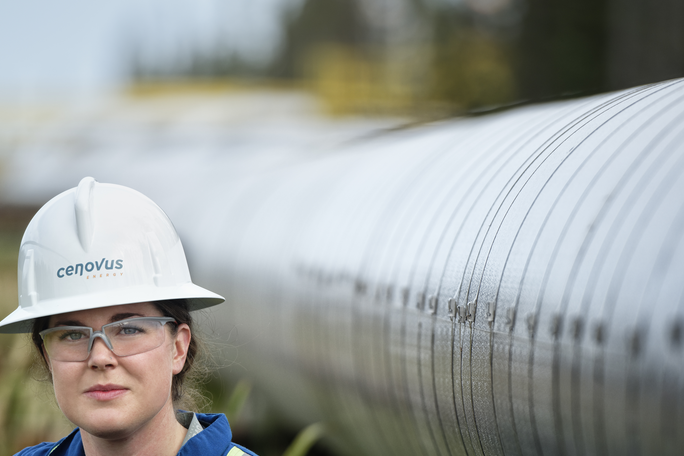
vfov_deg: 3.8
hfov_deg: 5.7
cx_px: 296
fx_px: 6897
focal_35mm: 363
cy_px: 351
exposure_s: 1/400
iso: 100
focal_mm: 200
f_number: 3.5
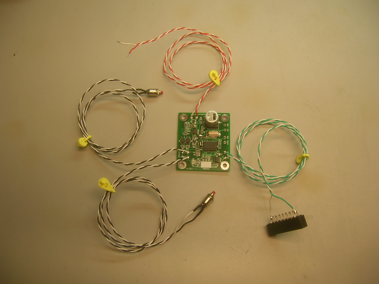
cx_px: 190
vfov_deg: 41.8
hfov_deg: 54.0
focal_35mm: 34
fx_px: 372
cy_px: 142
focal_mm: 5.7
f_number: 2.9
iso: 50
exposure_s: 1/30.5
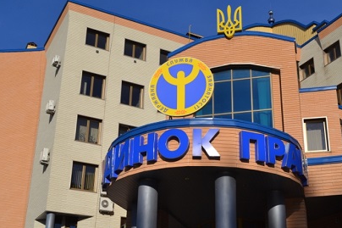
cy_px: 136
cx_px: 206
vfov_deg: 27.4
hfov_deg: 40.2
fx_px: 465
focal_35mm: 49
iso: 100
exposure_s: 1/320
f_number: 9
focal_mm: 22
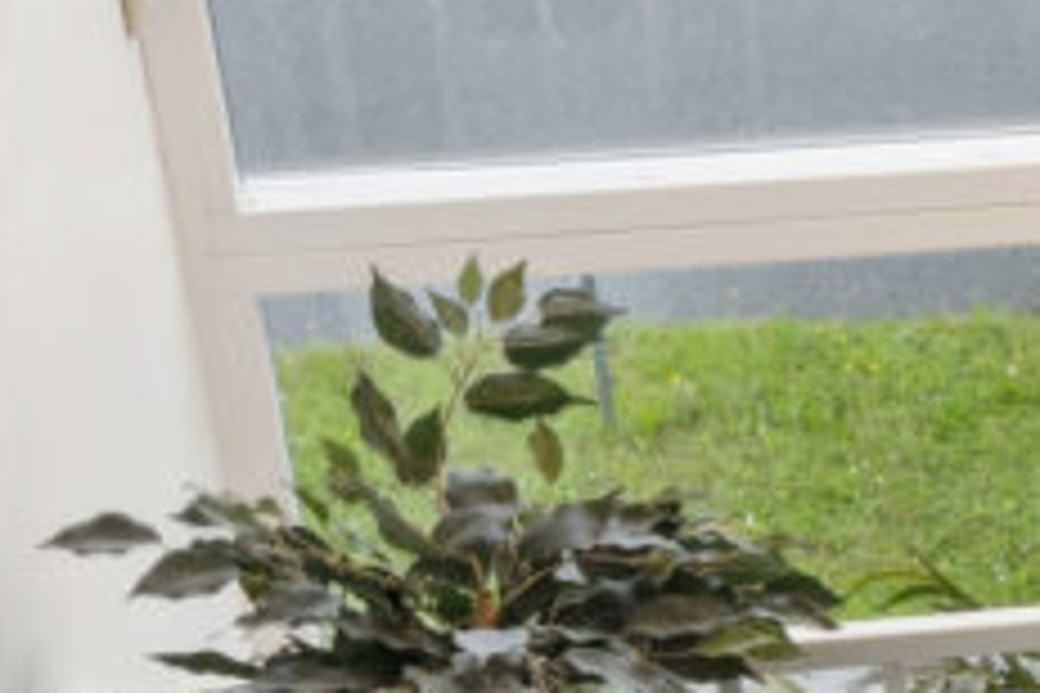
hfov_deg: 12.7
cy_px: 1028
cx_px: 1895
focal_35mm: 147
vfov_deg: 9.1
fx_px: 4243
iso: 200
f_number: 8
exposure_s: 1/15
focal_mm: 17
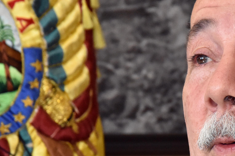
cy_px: 107
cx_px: 164
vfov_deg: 2.4
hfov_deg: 3.7
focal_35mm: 564
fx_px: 3681
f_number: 8
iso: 4000
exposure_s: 1/250
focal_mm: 140
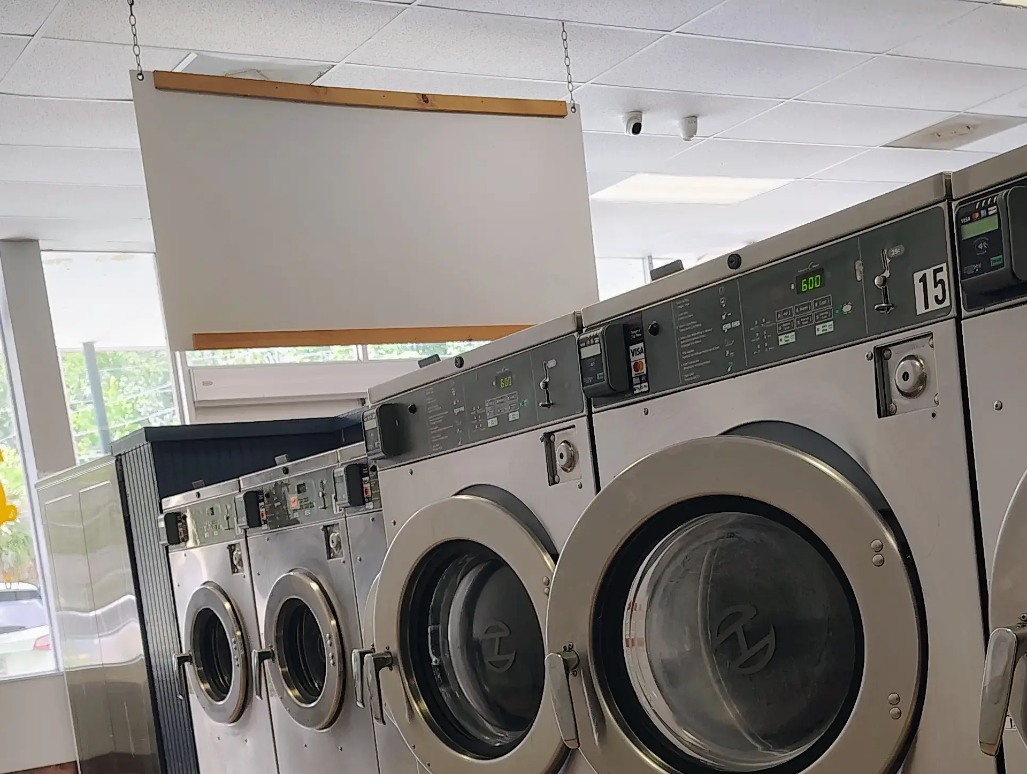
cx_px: 500
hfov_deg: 37.4
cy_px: 707
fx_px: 1515
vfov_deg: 27.5
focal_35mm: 51
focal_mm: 5.56
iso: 525
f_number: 1.8
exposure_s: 1/120
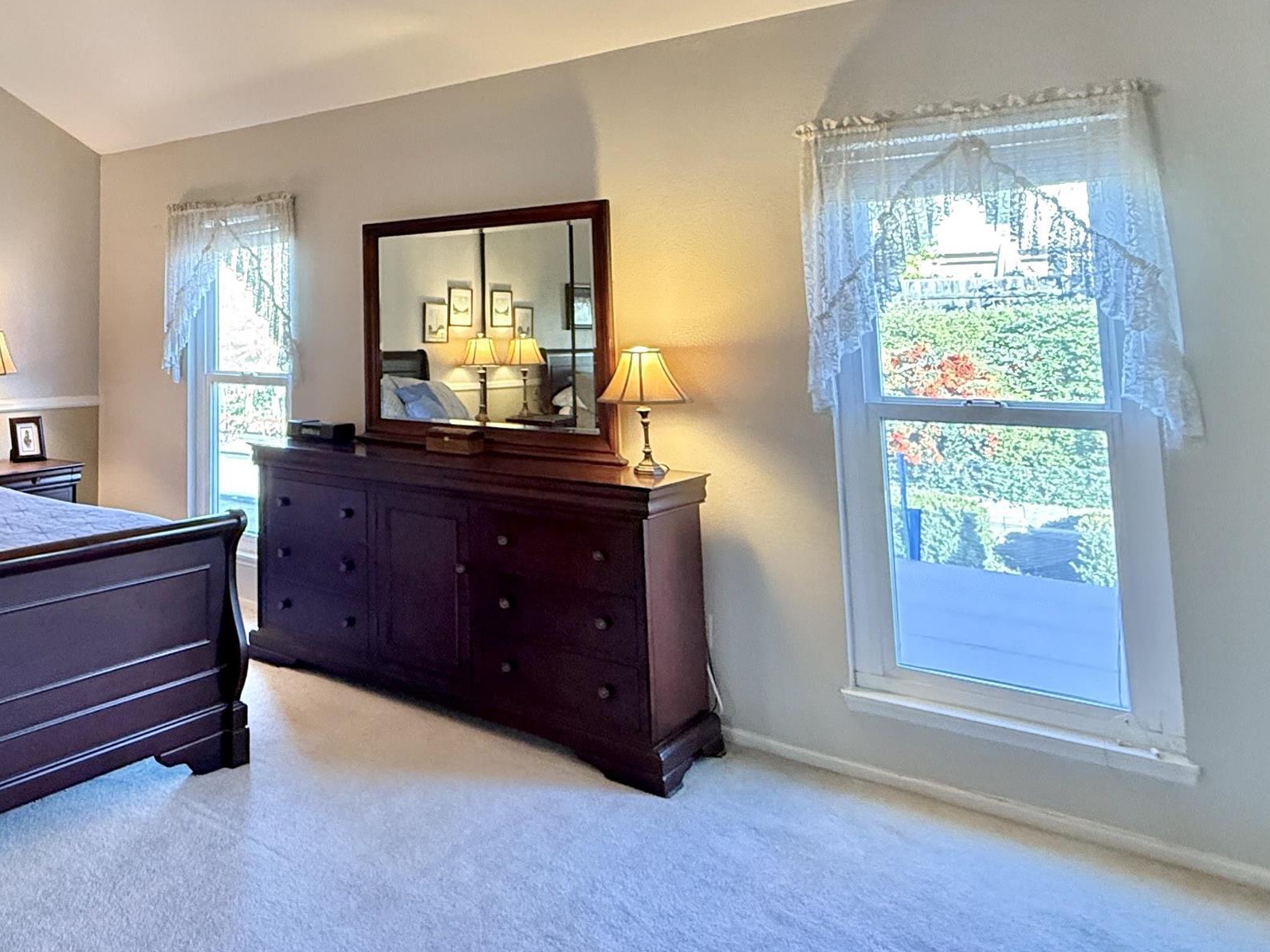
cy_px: 245
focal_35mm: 27
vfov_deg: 49.4
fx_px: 991
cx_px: 167
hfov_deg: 57.7
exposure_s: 1/60
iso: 500
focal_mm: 2.22
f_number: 2.2
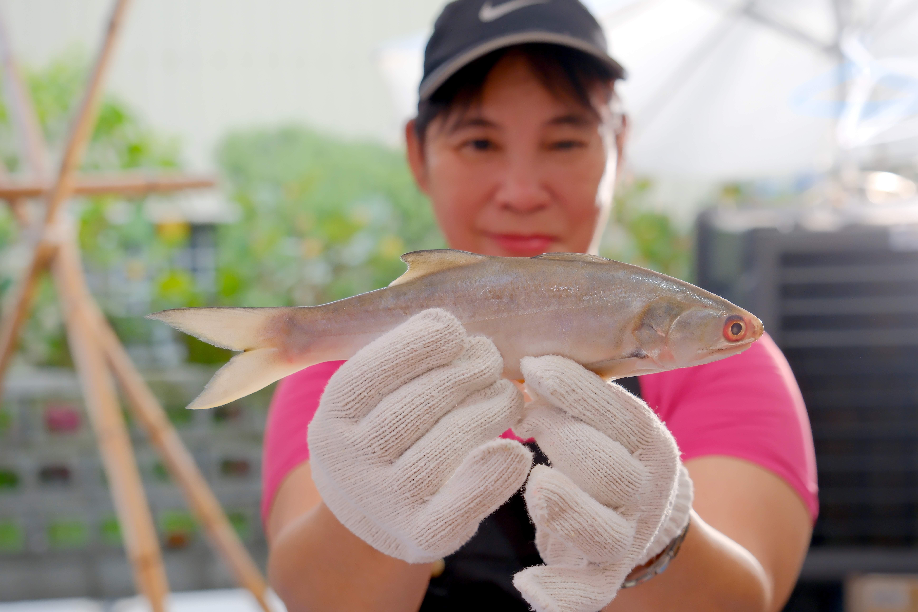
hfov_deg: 37.5
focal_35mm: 53
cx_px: 459
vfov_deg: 25.5
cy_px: 306
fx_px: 1351
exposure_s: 1/90
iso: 400
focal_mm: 35.3
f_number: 3.6
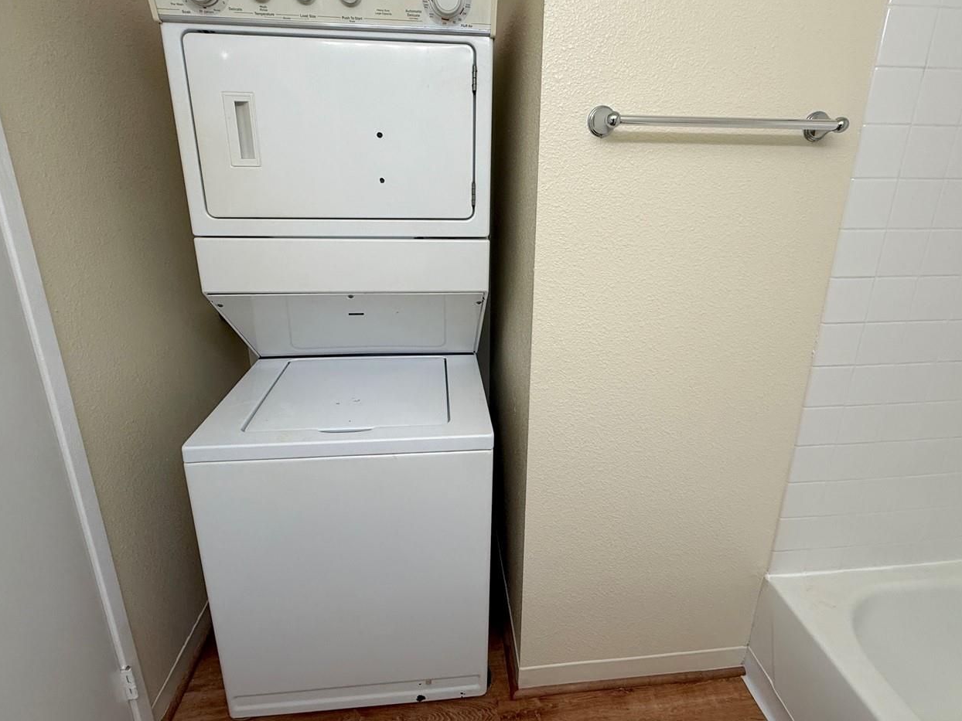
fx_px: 500
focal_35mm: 18
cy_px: 307
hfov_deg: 87.7
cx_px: 491
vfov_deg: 71.2
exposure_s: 1/120
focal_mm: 2.22
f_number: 2.2
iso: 160
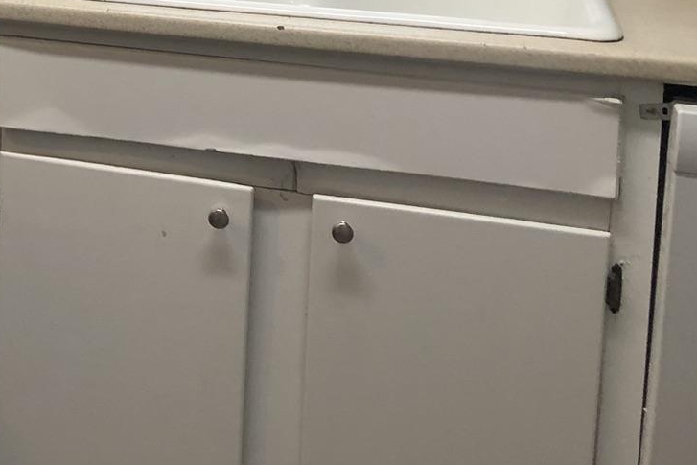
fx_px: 1588
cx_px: -242
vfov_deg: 15.8
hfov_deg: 21.9
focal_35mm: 82
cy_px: -145
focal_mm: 3.99
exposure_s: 1/30
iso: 32
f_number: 1.8
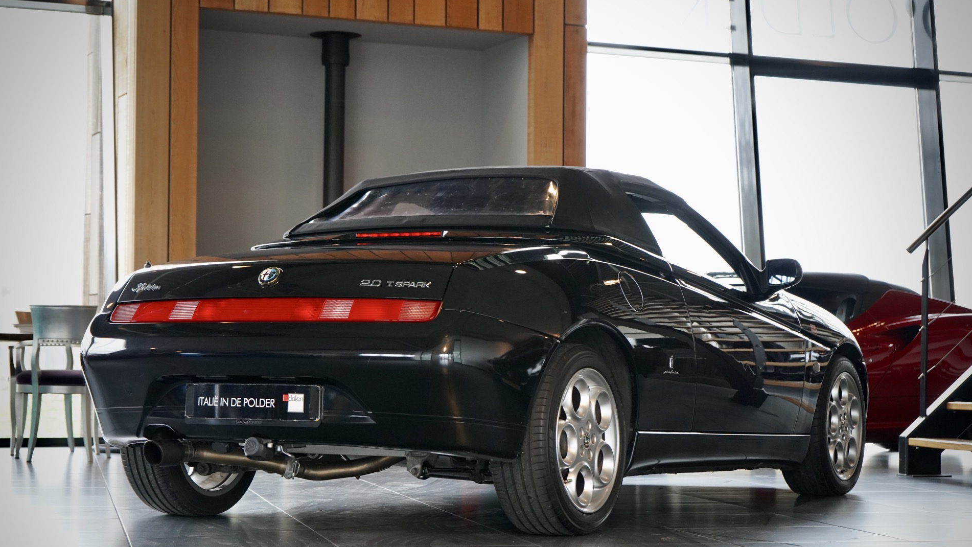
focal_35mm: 74
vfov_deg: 16.3
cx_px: 484
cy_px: 324
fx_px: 1907
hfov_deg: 28.6
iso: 3200
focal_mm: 70
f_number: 5.6
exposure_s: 1/80
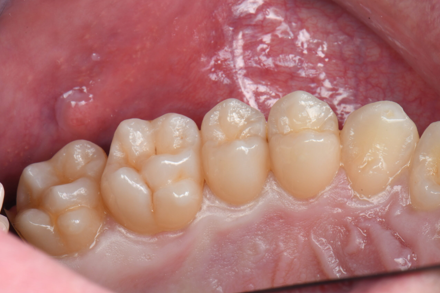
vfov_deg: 8.7
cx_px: 221
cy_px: 147
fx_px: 1931
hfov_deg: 13.0
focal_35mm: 158
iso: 400
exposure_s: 1/125
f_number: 36
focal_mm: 105
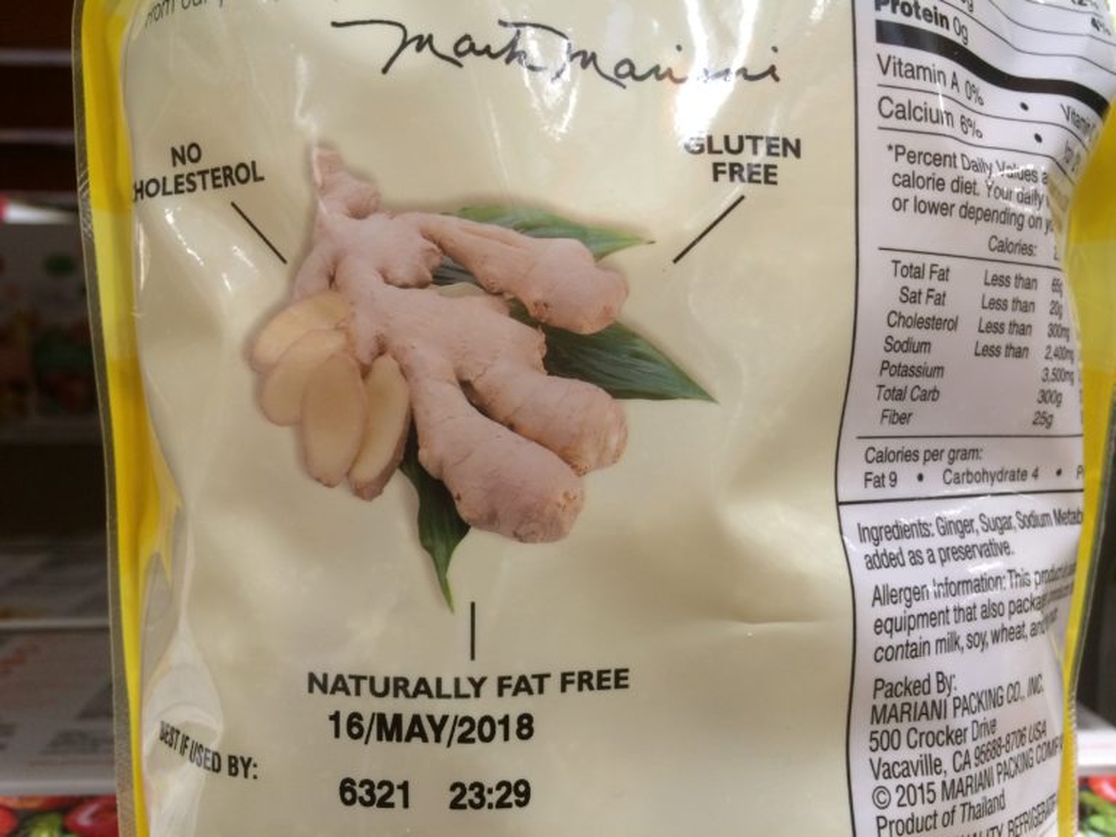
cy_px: 418
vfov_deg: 48.2
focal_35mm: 29
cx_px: 558
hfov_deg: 61.7
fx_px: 935
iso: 100
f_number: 2.2
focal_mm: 4.15
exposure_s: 1/30
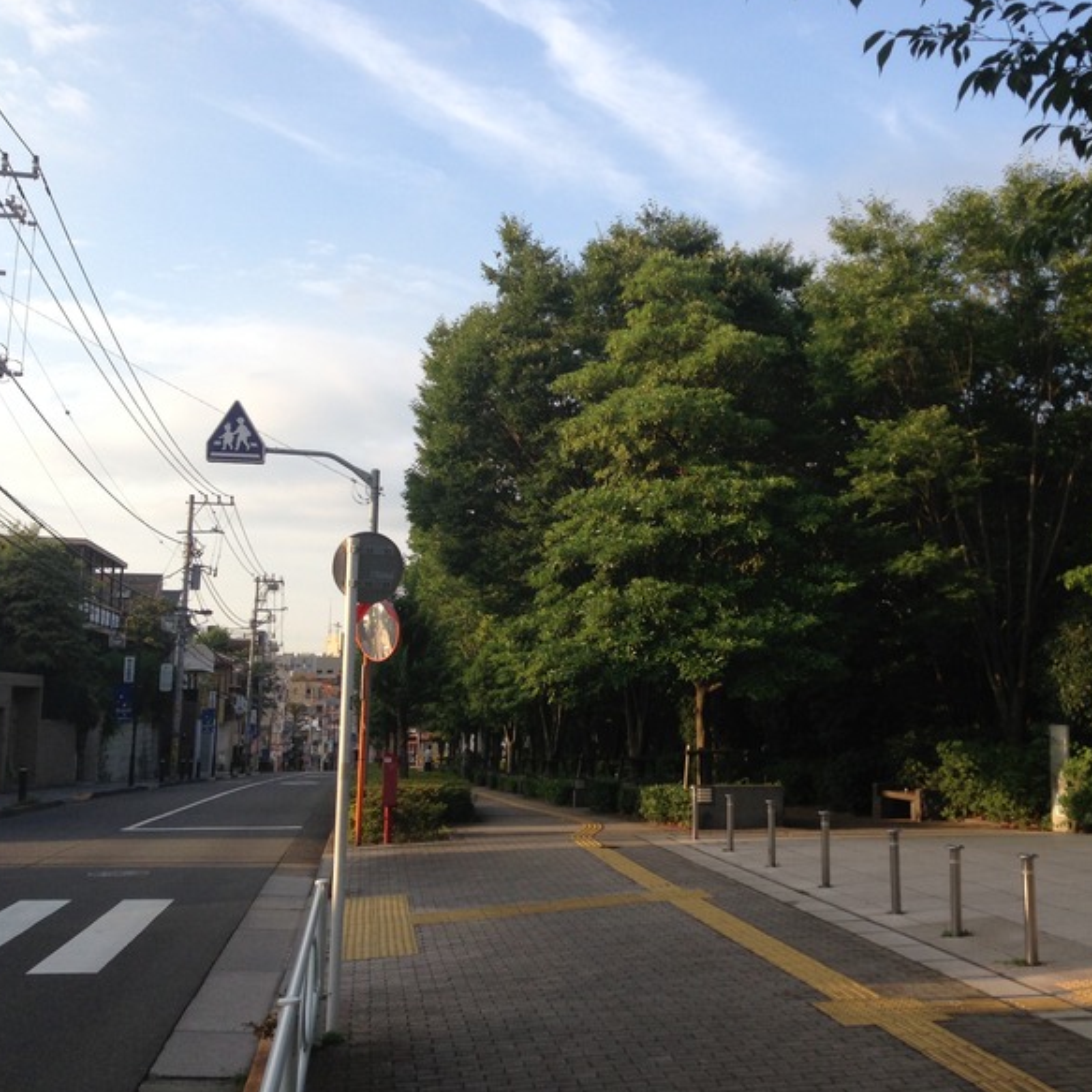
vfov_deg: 41.9
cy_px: 545
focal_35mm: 40
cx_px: 725
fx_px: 1428
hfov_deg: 41.3
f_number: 2.4
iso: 50
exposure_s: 1/493
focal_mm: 4.13
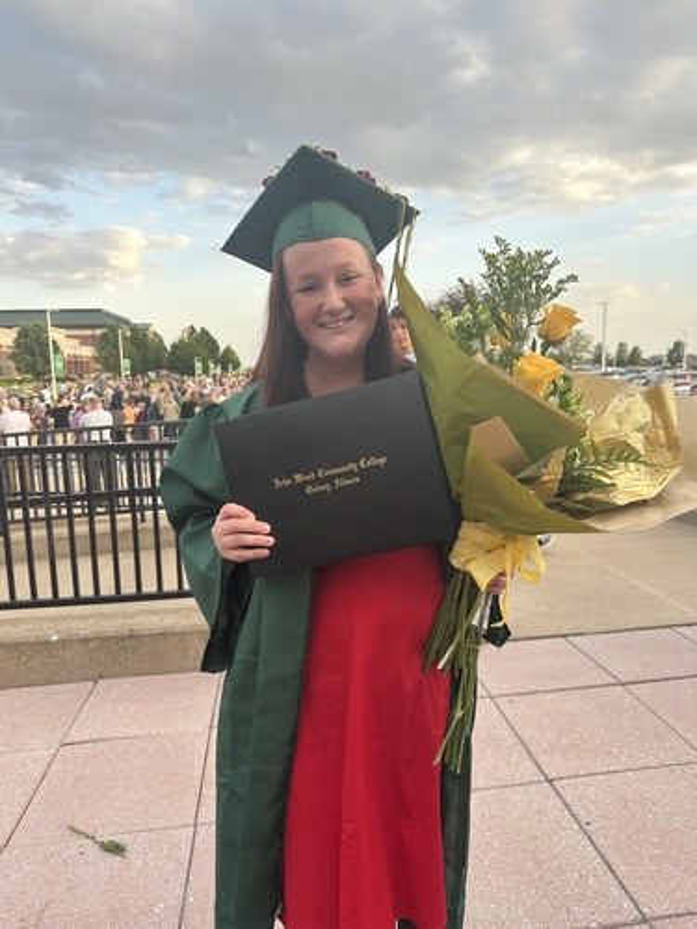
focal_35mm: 24
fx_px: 644
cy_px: 464
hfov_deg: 56.8
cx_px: 348
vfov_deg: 71.6
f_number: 1.78
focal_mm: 6.86
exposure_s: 1/356
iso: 80
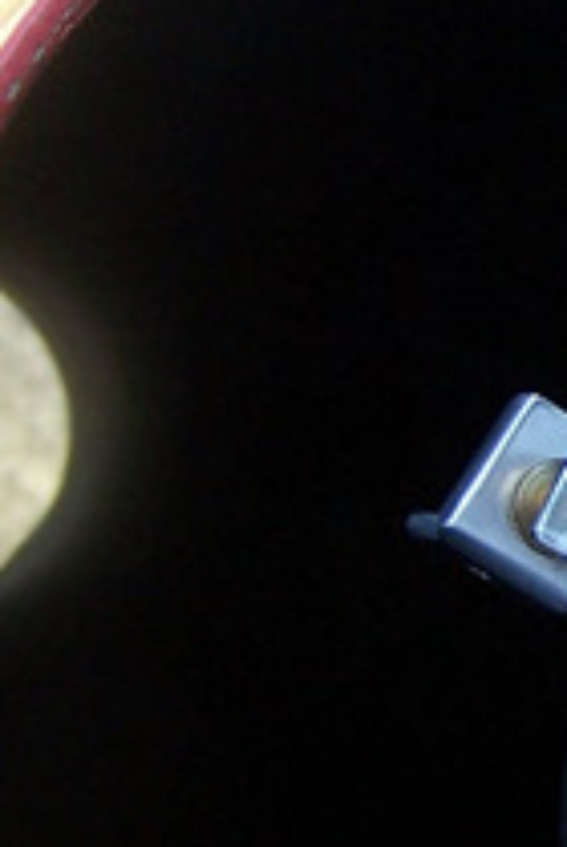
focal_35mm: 151
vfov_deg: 13.6
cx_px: 940
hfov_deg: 8.8
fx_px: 3555
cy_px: 466
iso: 80
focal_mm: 6.3
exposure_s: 1/180
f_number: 2.8
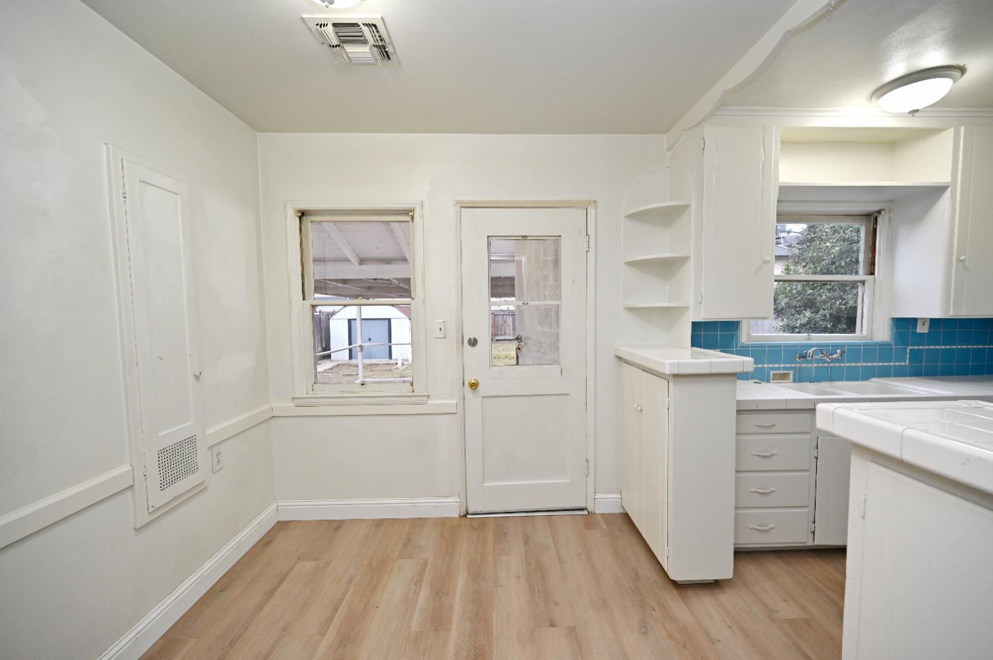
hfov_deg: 104.3
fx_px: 386
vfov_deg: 81.1
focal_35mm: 14
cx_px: 496
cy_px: 330
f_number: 4
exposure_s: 1/60
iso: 250
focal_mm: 14
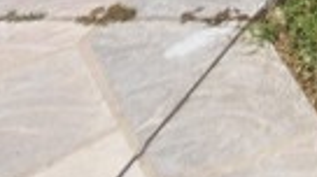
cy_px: -703
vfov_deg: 5.1
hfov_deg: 8.9
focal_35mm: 189
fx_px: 1586
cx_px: 1005
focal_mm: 6.4
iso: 12
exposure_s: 1/1819
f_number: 1.8
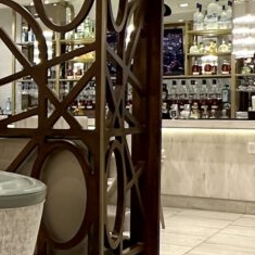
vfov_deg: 31.6
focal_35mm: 54
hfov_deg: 20.7
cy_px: 118
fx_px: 450
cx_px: -216
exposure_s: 1/60
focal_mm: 2.22
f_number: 2.2
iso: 200
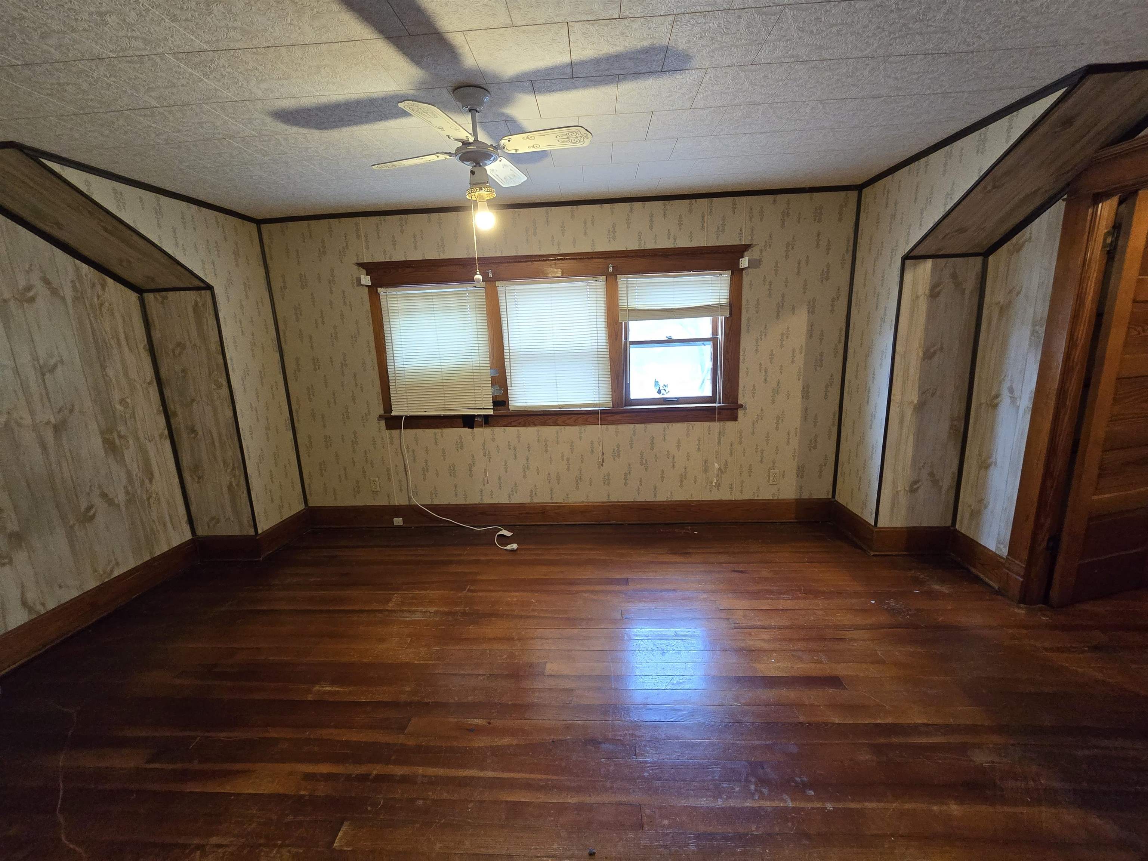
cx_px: 574
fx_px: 431
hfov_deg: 106.2
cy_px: 430
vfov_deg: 89.9
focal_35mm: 13
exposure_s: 1/60
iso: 500
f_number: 2.2
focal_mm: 2.2
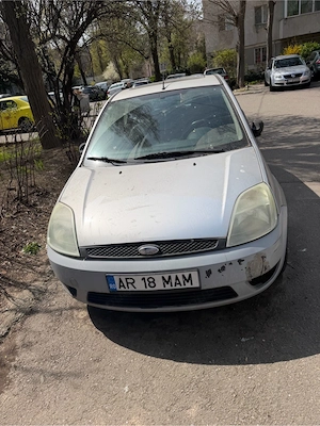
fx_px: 296
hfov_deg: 56.8
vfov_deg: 71.6
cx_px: 160
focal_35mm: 24
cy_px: 213
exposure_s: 1/8130
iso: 100
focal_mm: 6.76
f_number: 1.78
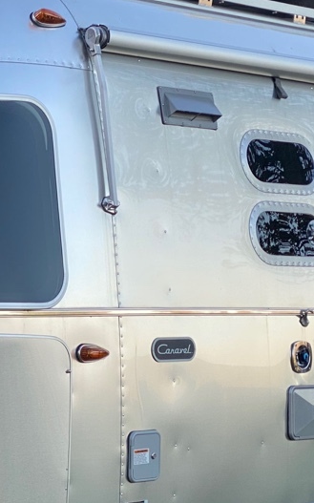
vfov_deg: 15.6
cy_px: 244
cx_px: -31
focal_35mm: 134
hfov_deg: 9.7
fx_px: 1836
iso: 25
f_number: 2
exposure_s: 1/122
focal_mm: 6
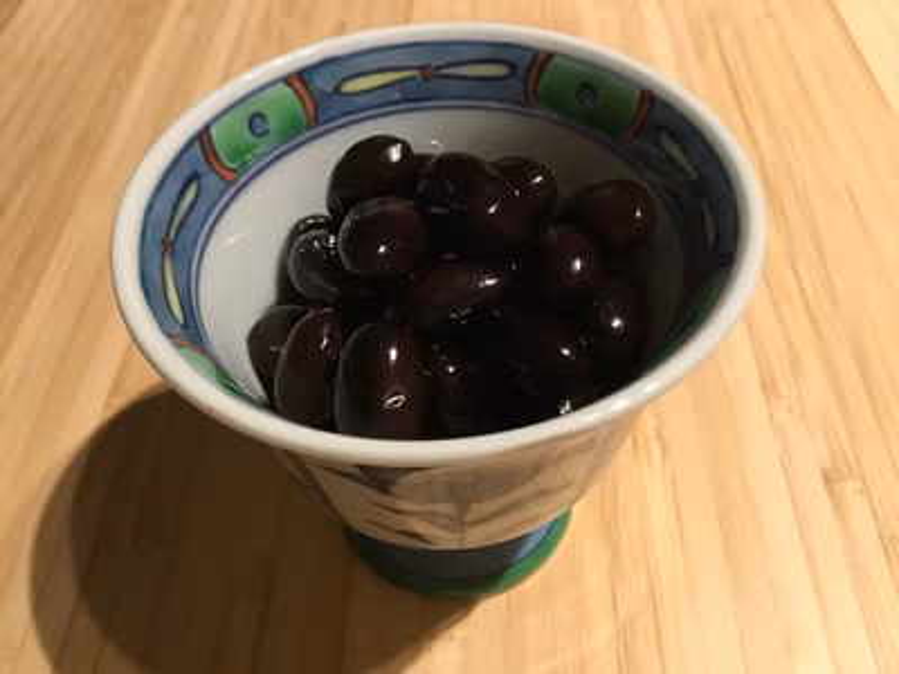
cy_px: 337
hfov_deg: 58.4
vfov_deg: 45.4
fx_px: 805
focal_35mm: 31
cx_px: 450
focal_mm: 3.3
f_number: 2.4
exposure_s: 1/25
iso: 200
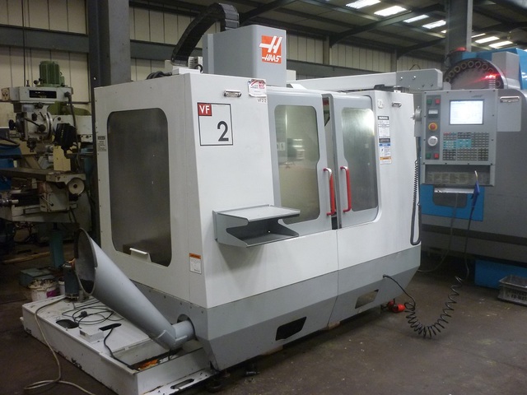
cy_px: 198
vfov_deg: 42.9
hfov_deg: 55.4
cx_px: 264
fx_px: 502
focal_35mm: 33
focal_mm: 5.5
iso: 250
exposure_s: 1/30
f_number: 2.8
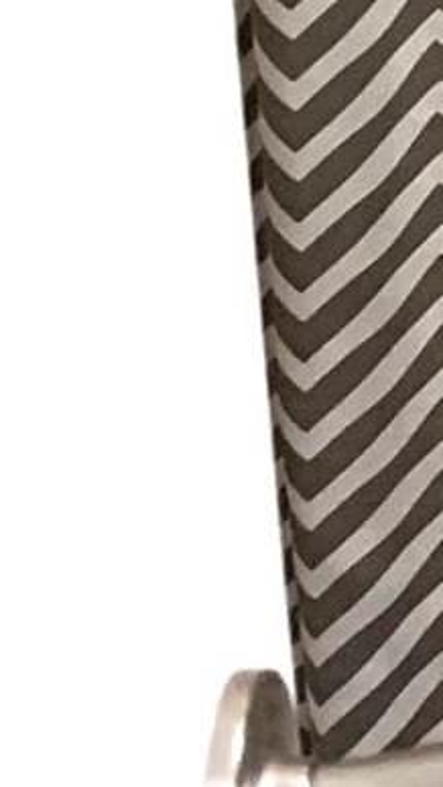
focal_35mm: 225
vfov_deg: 9.2
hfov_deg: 4.2
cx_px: 2703
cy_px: -602
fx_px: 4694
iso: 80
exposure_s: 1/60
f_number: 1.8
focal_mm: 4.25
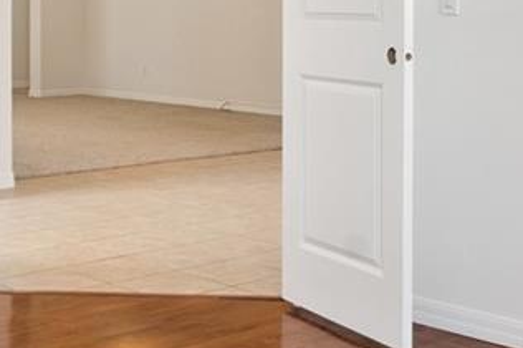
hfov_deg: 25.8
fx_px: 1140
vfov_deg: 17.1
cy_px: 27
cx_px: 199
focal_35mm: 79
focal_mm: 15.5
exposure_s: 1/25
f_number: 10
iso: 800
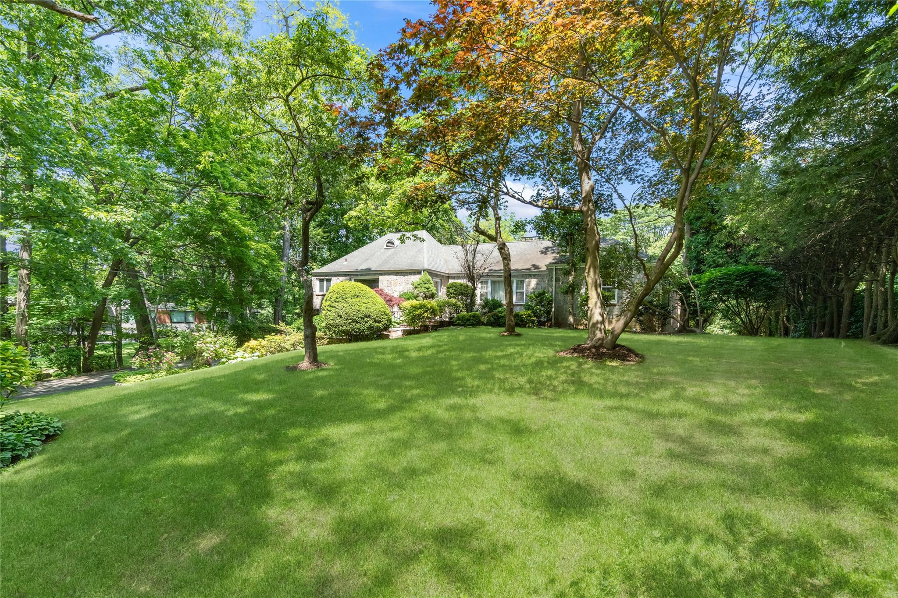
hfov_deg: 93.3
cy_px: 299
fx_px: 424
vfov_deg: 70.4
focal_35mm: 17
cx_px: 449
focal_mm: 17
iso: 500
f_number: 5.6
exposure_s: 1/640
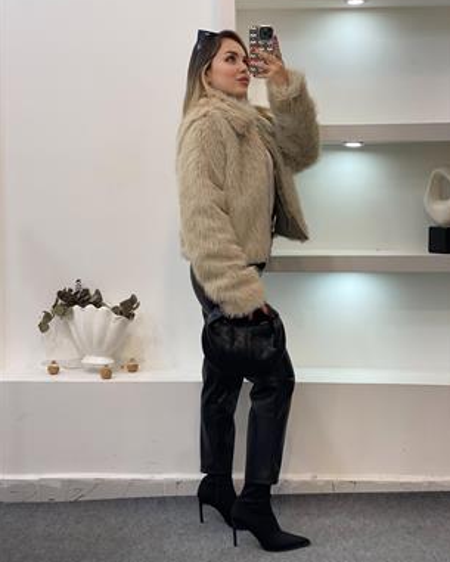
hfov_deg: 27.6
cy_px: 263
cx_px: 227
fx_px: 915
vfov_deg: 34.1
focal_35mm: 55
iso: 80
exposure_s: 1/100
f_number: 2
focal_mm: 6
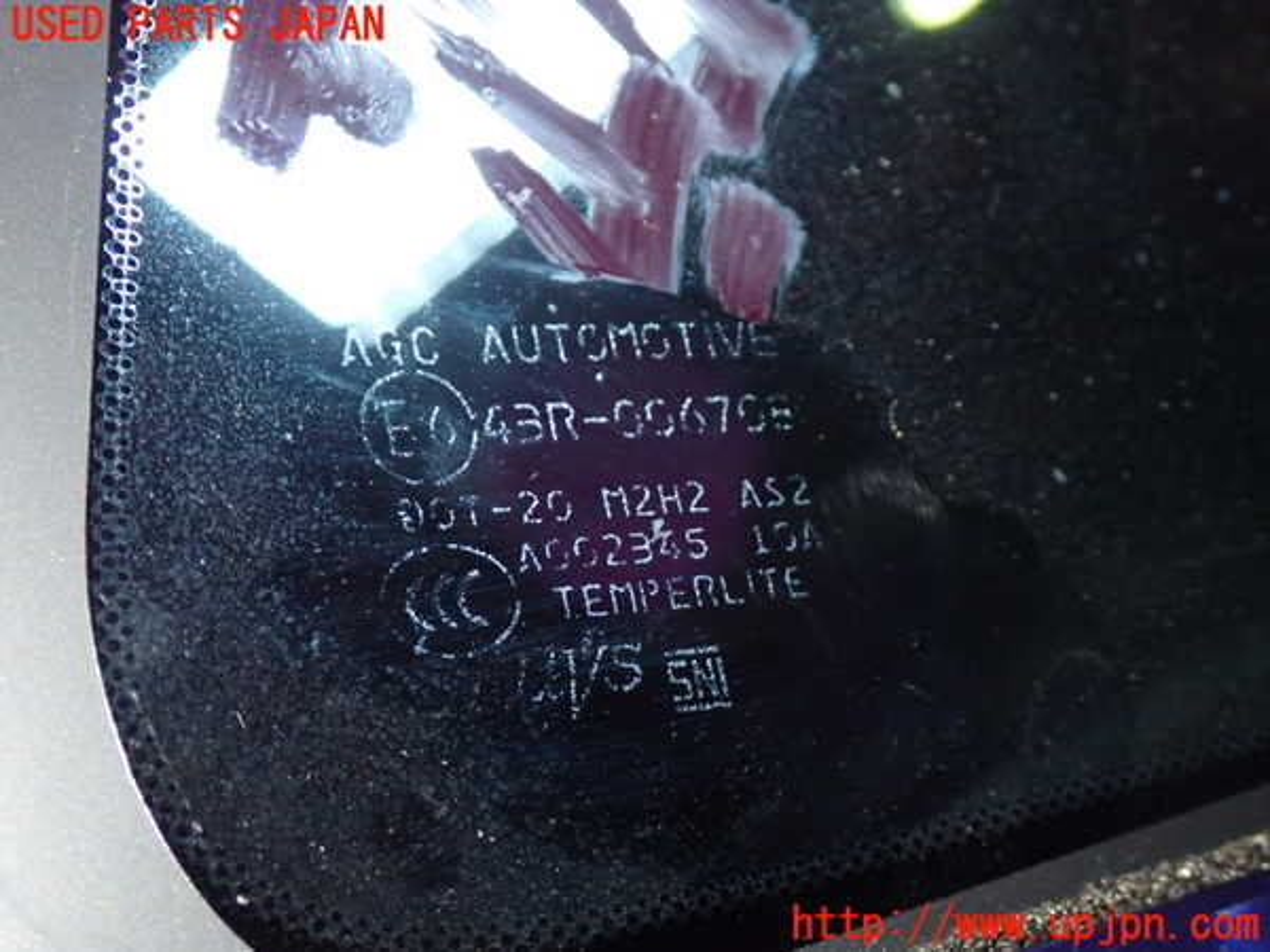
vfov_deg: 29.1
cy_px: 476
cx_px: 635
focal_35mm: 50
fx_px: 1834
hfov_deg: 38.2
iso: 800
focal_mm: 9.01
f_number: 3.2
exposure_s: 1/13
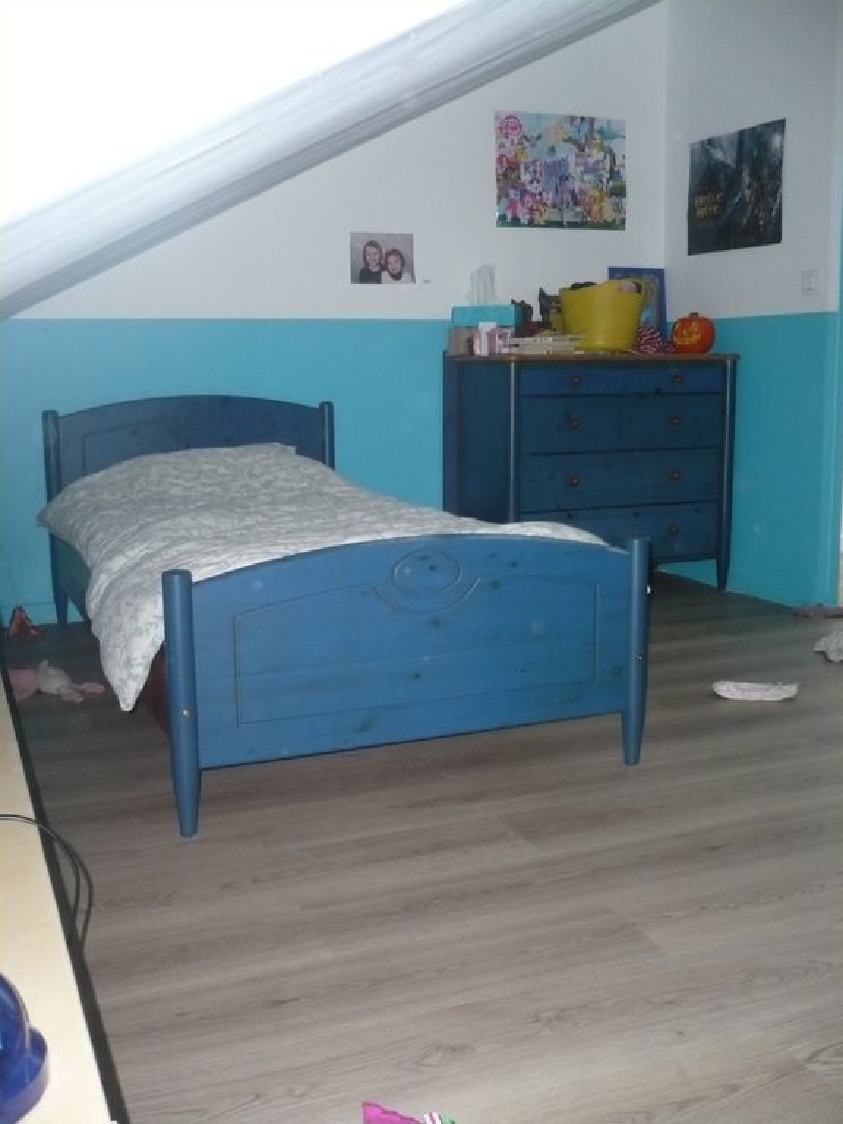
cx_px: 422
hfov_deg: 40.7
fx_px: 1136
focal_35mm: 35
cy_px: 562
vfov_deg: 52.6
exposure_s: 1/30
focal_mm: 5.8
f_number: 2.8
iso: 320
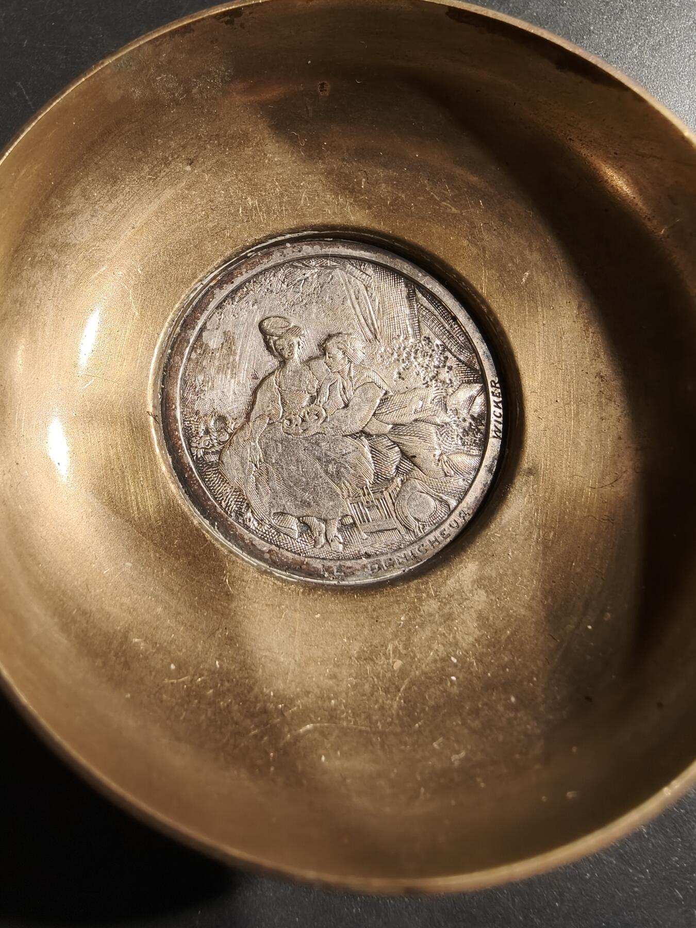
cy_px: 464
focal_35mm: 23
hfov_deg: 58.9
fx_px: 617
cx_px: 348
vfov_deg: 73.9
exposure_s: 1/100
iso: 160
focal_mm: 2.32
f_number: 2
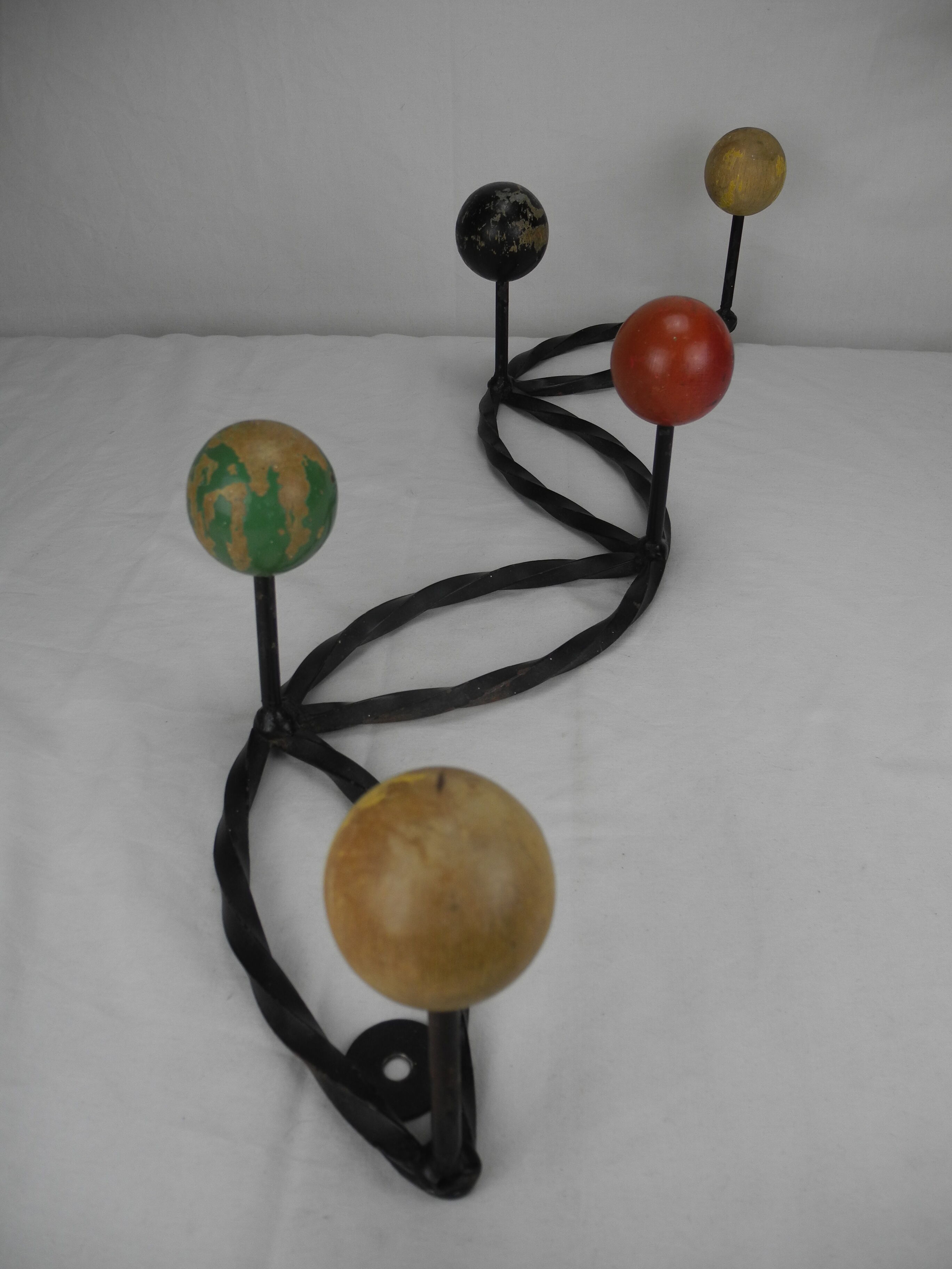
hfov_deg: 49.7
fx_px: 1027
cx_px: 476
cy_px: 634
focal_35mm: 28
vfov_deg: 63.4
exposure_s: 1/263
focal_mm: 6
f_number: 2.8
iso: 100
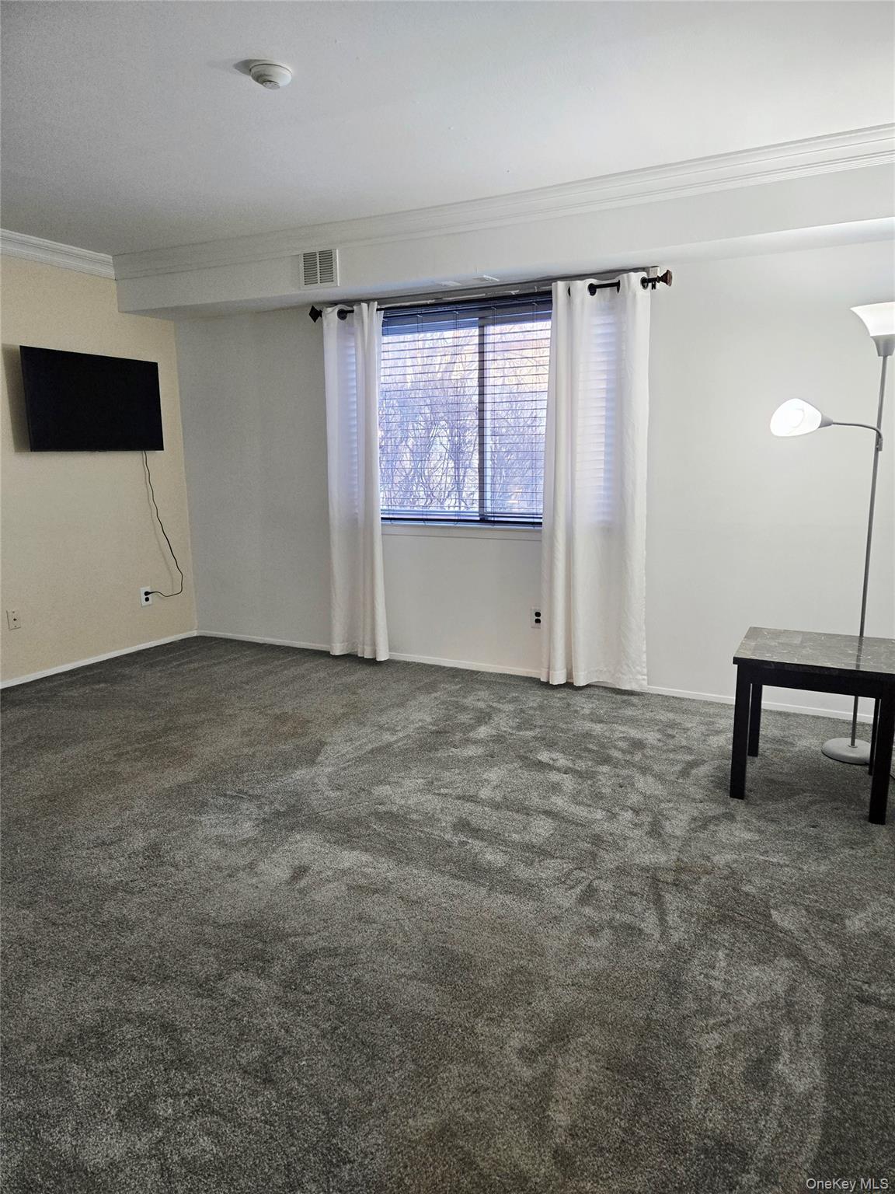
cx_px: 448
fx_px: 793
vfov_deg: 73.9
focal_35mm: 23
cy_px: 597
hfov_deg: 58.9
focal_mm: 5.4
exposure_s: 1/182
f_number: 1.8
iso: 200
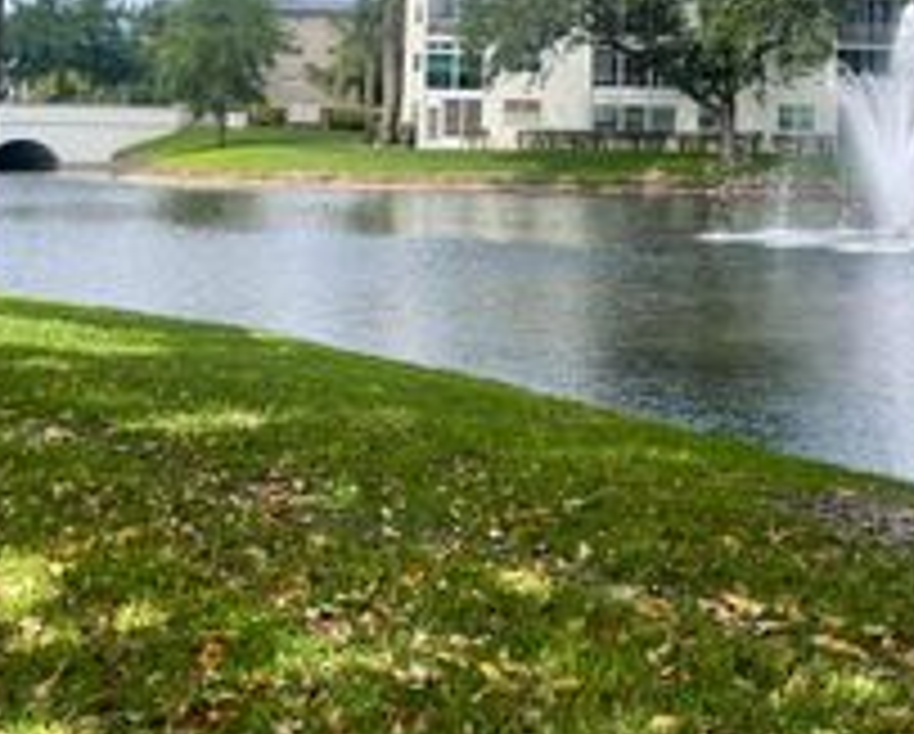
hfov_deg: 31.0
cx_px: 666
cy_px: -70
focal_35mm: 60
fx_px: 1625
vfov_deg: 23.9
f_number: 1.6
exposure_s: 1/2717
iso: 32
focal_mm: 5.1
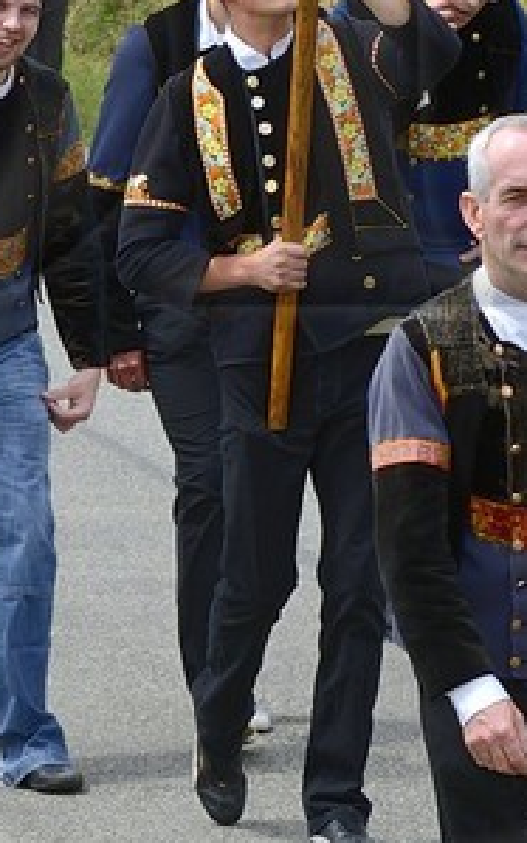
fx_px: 8774
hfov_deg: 3.4
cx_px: 228
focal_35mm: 382
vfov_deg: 5.5
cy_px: -152
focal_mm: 70
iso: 200
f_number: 10
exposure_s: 1/250
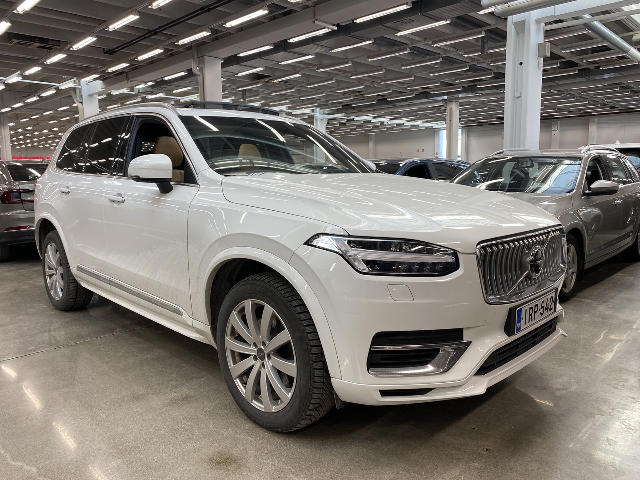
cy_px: 240
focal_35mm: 26
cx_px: 320
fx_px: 481
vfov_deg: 53.1
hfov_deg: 67.3
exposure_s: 1/100
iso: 64
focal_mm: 4.25
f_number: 1.8
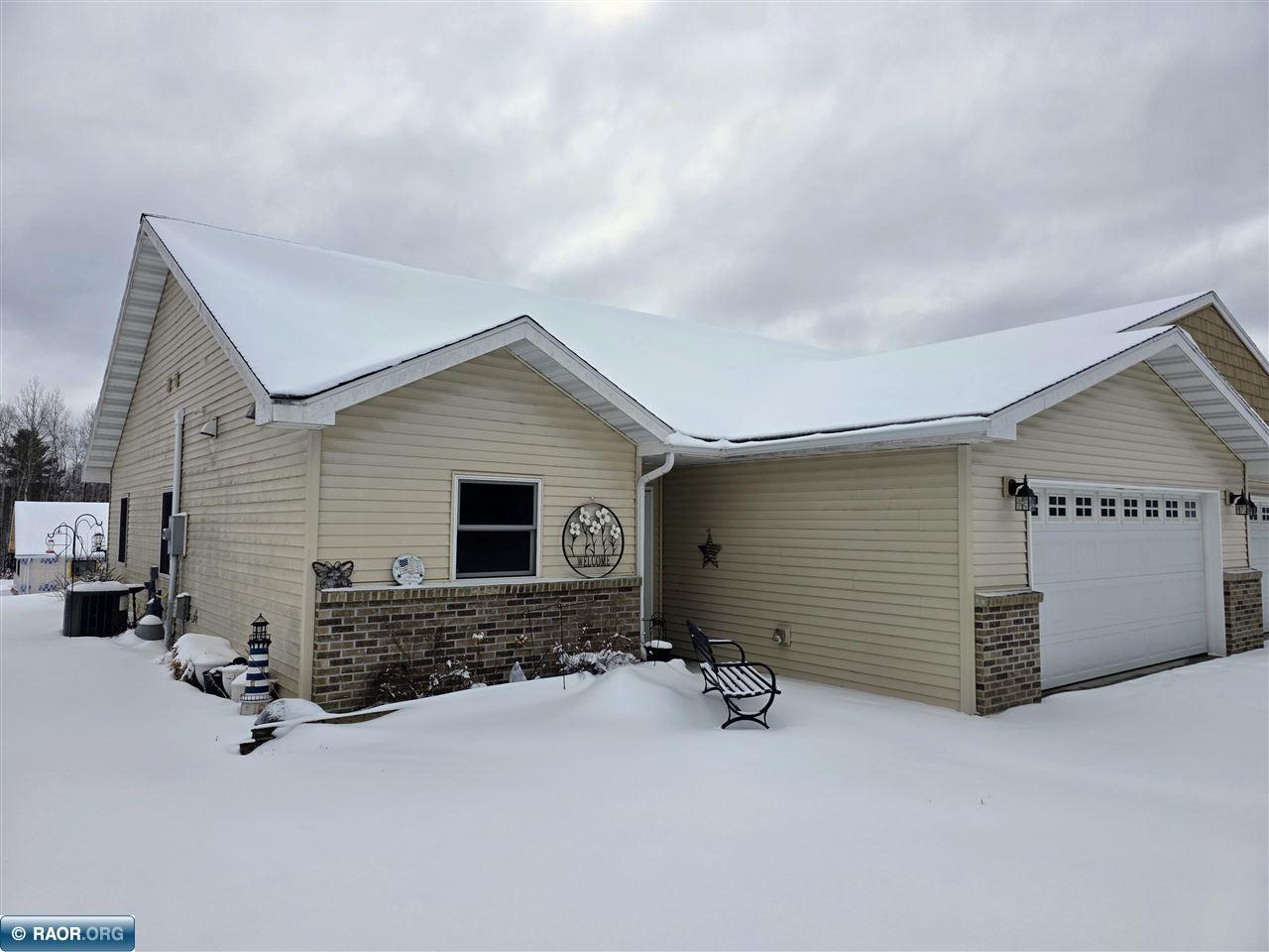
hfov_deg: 73.9
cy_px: 476
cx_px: 634
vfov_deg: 58.9
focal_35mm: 23
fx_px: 843
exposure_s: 1/7944
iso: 50
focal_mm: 6.3
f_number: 1.7
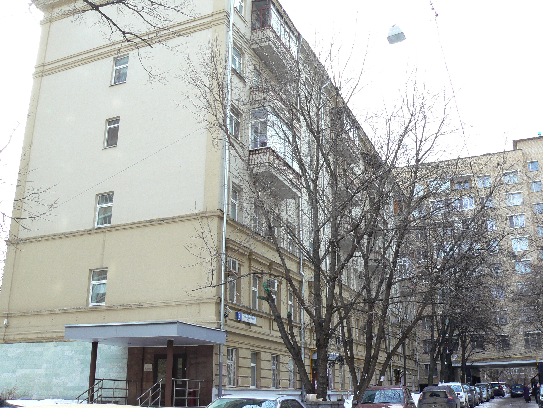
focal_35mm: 36
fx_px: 565
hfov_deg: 51.4
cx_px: 272
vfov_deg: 39.7
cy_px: 204
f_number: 5
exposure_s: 1/100
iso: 80
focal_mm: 6
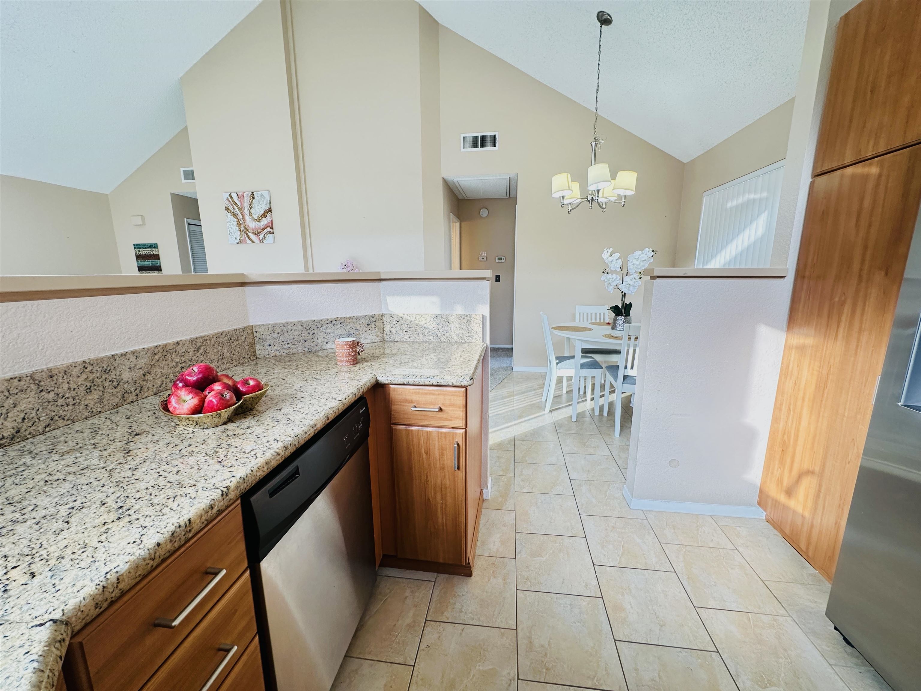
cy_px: 346
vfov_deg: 85.7
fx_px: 372
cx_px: 460
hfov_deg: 102.1
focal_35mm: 14
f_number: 2.2
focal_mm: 2.22
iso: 200
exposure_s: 1/60
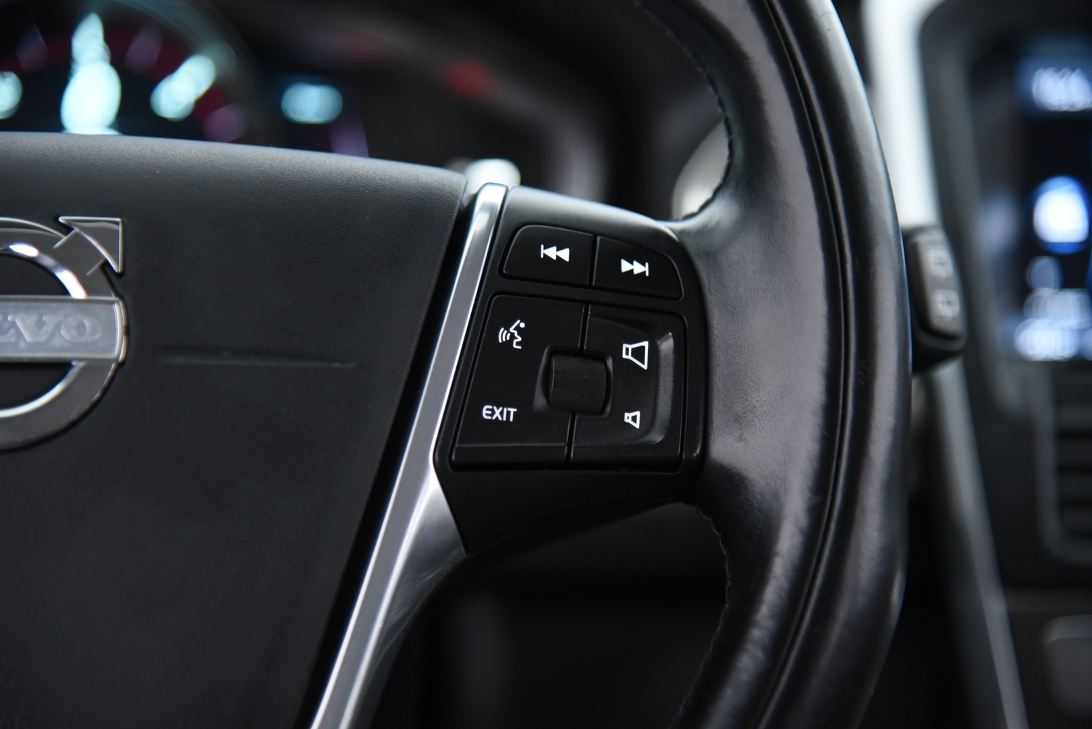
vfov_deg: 13.1
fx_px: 3186
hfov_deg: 19.4
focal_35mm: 105
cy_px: 364
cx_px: 546
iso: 4000
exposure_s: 1/25
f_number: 4
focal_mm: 105
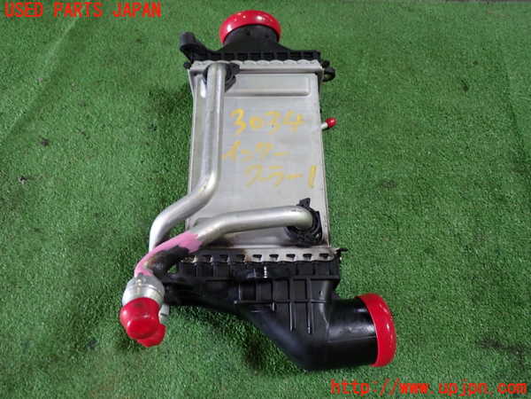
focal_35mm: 30
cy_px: 200
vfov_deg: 46.8
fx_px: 460
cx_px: 266
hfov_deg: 60.0
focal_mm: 5.4
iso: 200
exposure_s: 1/40
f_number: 2.3
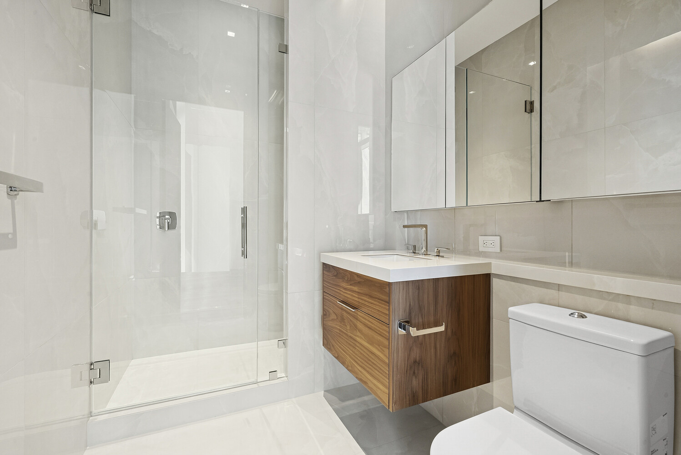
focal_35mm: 16
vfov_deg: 73.8
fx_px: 303
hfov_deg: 96.7
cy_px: 228
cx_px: 340
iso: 800
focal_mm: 16
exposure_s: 1/6
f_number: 13
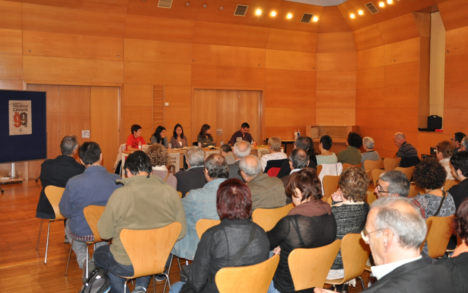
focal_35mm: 36
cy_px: 129
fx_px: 459
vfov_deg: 35.3
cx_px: 239
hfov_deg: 54.0
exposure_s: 1/60
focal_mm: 22
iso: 800
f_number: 3.8
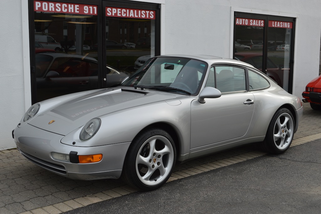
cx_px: 160
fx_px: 428
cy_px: 107
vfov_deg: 28.0
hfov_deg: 41.1
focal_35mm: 48
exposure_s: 1/160
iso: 100
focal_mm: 32
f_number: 6.3
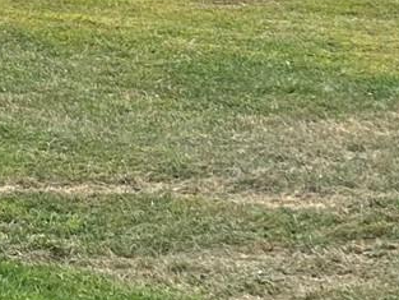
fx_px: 1960
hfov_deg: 10.9
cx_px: -317
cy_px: -154
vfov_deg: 8.5
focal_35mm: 170
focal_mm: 5.7
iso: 50
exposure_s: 1/1280
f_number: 1.5
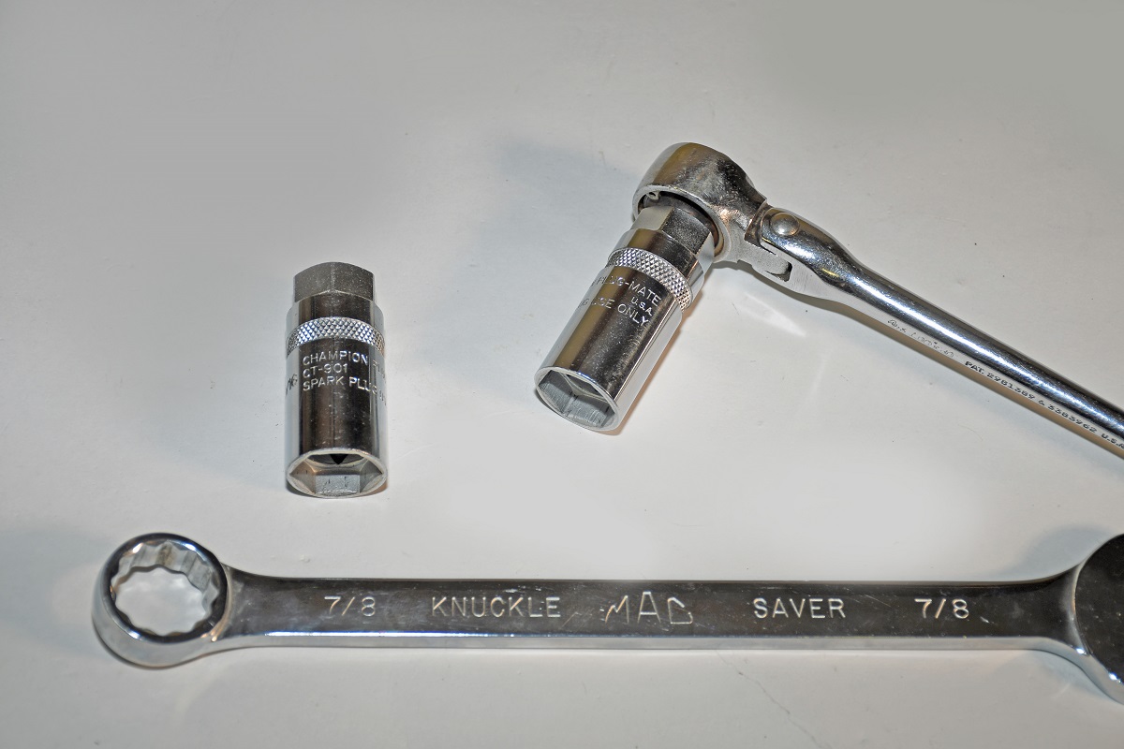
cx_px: 562
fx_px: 2248
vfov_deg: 18.9
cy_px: 374
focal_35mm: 72
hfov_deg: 28.1
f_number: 4.5
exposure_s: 1/60
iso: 100
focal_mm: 48
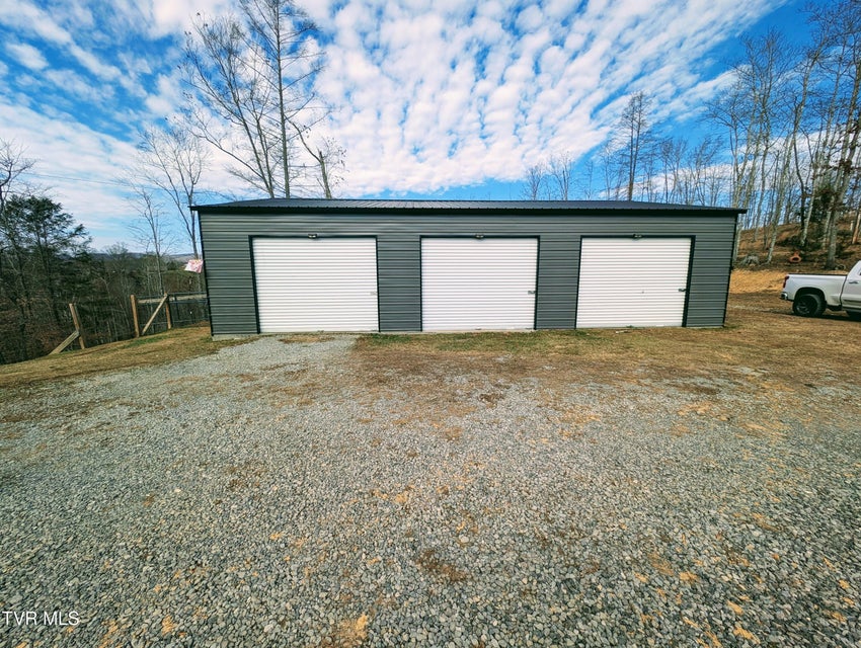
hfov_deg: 110.5
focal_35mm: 12
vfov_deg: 94.6
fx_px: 299
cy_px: 324
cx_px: 430
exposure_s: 1/1016
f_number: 1.95
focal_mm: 2.23
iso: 36
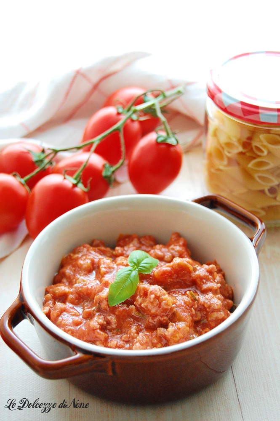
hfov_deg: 19.7
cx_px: 140
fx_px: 806
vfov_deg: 29.3
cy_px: 210
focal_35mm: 69
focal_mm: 46
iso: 800
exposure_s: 1/10
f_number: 5.3
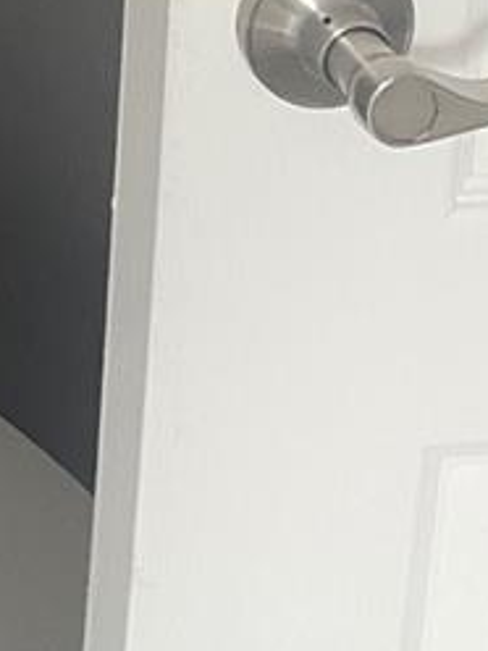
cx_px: -648
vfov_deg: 12.6
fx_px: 2368
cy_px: -853
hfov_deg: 10.3
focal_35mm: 126
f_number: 1.6
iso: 250
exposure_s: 1/60
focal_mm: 5.1
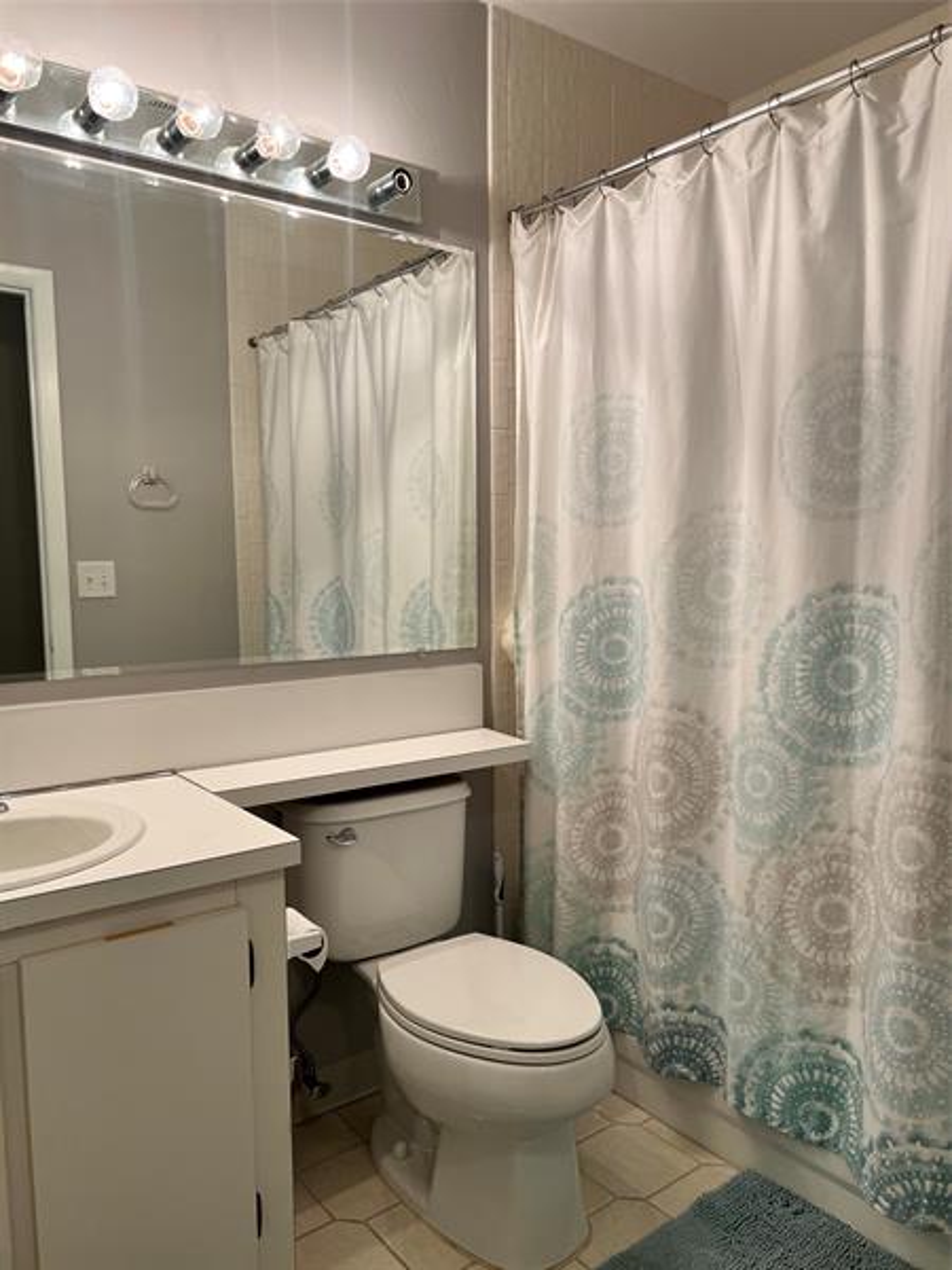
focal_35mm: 26
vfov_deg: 67.3
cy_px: 635
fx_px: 953
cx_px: 476
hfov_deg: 53.1
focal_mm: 5.7
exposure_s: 1/120
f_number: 1.5
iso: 100
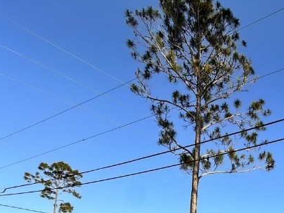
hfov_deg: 40.7
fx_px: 296
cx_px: 316
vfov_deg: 33.4
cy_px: 246
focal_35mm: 36
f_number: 2.2
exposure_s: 1/1043
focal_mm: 2.22
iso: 50
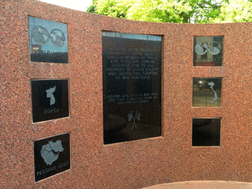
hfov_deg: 61.7
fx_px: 211
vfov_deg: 48.2
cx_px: 126
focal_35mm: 29
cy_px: 94
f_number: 2.2
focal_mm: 4.15
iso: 50
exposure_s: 1/120
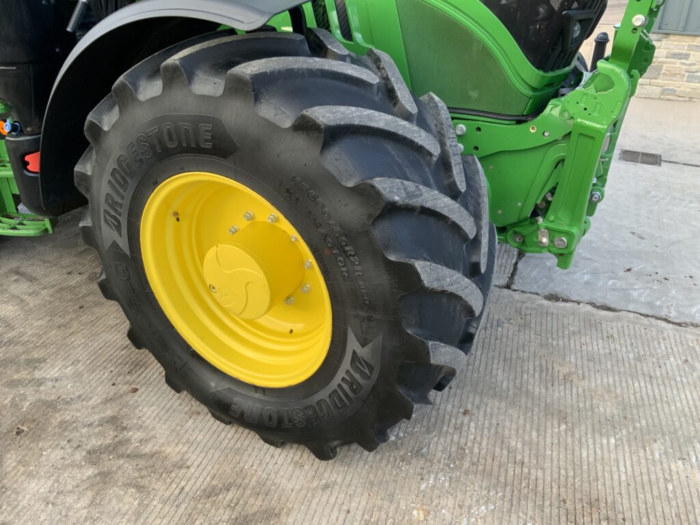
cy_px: 262
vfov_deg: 48.2
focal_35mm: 29
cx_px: 350
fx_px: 586
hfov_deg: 61.7
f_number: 1.8
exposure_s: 1/122
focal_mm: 3
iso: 25
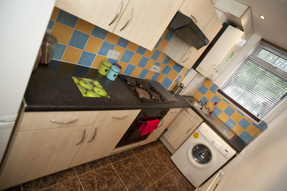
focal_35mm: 20
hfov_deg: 84.0
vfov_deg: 61.9
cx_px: 144
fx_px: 159
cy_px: 96
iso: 320
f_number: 4
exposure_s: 1/30
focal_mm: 20
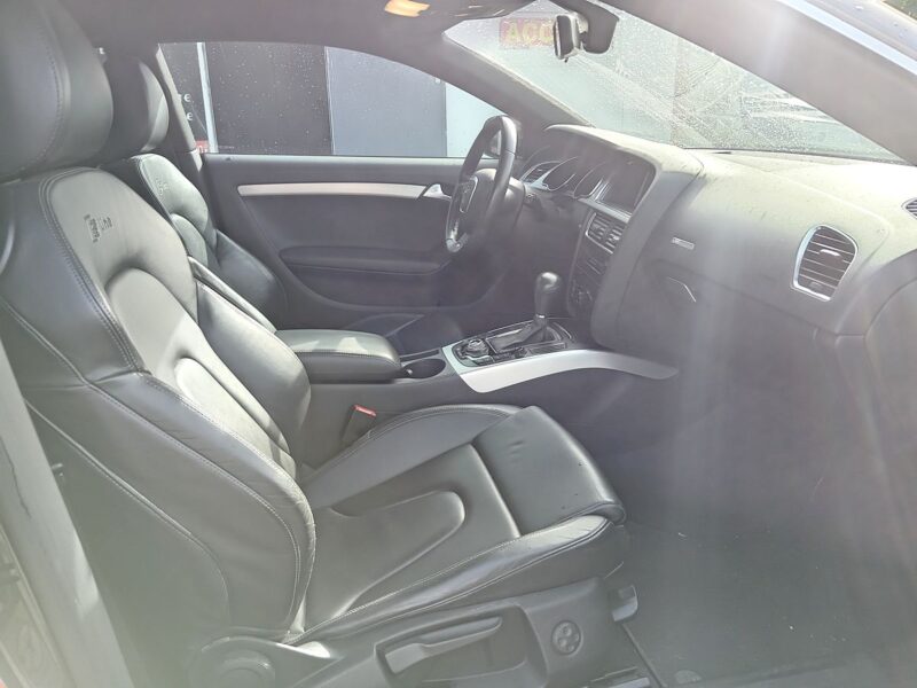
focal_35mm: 25
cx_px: 458
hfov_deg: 69.4
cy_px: 344
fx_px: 662
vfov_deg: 54.9
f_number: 1.8
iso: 181
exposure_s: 1/100
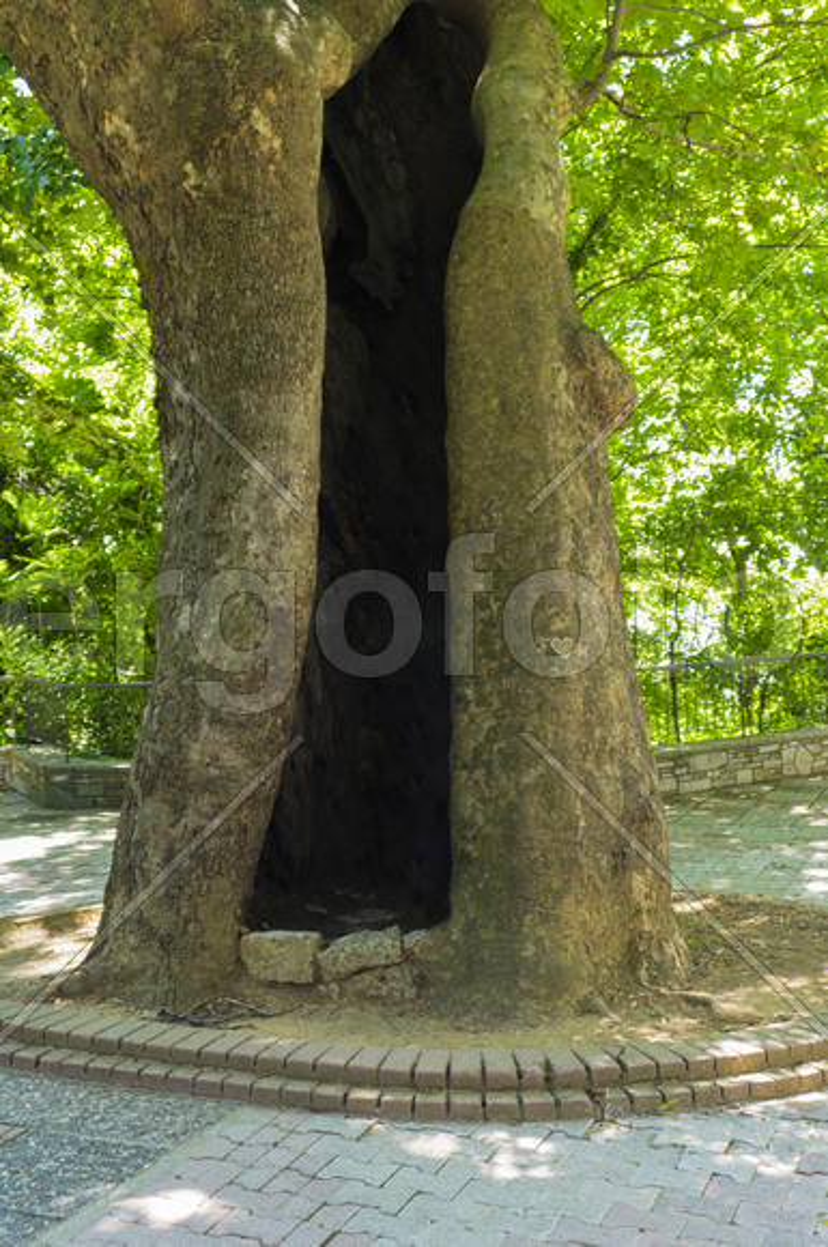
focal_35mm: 42
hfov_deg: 31.8
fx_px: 1453
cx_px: 414
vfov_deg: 46.5
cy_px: 624
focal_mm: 28
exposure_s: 1/30
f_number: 3.5
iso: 100
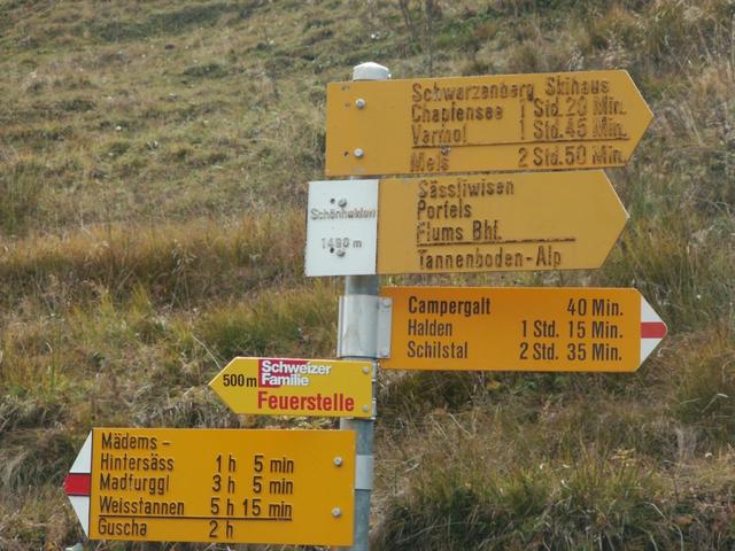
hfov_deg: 12.9
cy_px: 276
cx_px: 368
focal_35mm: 153
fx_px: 3249
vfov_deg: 9.7
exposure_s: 1/200
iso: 50
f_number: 4
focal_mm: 24.96
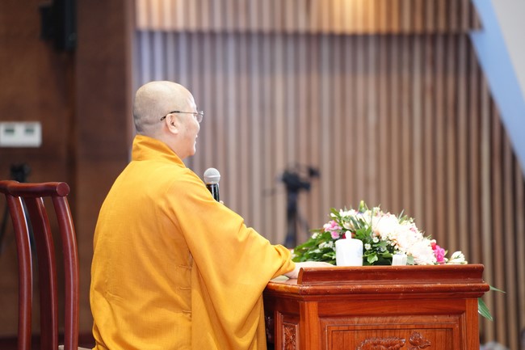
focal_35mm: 150
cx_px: 262
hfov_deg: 13.7
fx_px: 2187
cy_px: 175
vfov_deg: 9.1
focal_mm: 150
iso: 2500
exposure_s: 1/125
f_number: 2.8
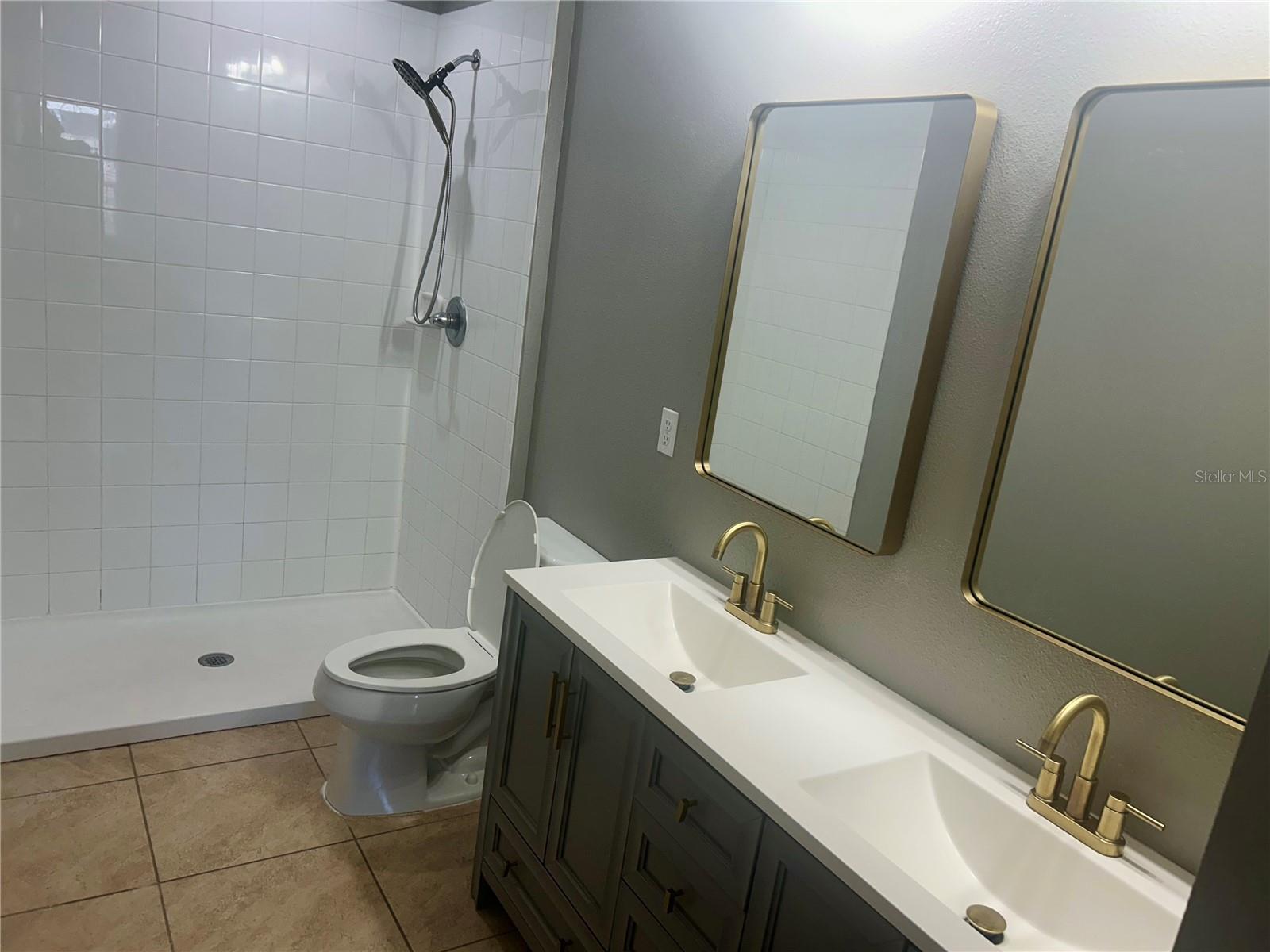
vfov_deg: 53.1
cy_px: 476
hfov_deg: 67.3
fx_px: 954
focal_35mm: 26
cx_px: 635
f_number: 1.5
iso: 50
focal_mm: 5.7
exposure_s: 1/120
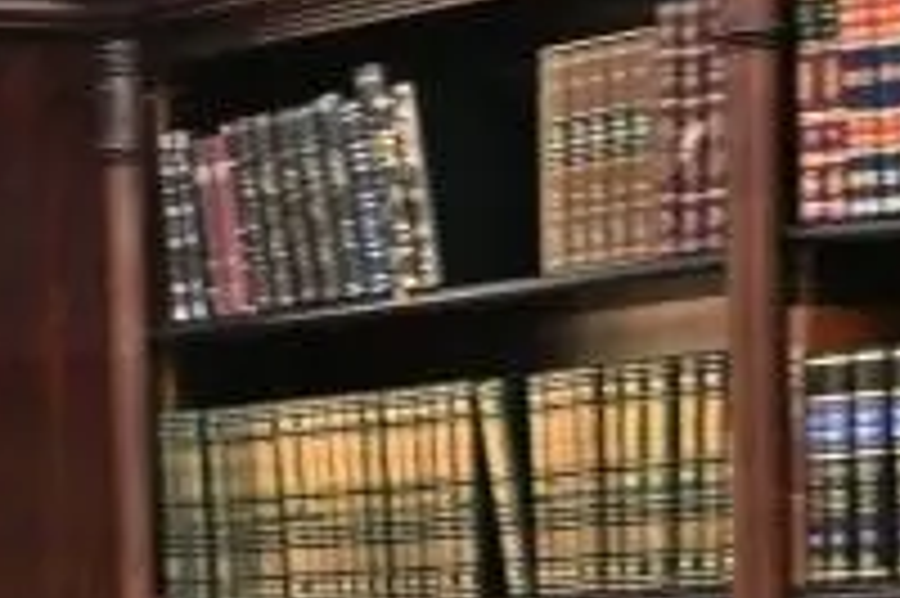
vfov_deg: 7.2
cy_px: 1165
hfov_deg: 10.1
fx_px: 4596
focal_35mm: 184
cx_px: -1066
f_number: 4
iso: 250
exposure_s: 1/125
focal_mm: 24
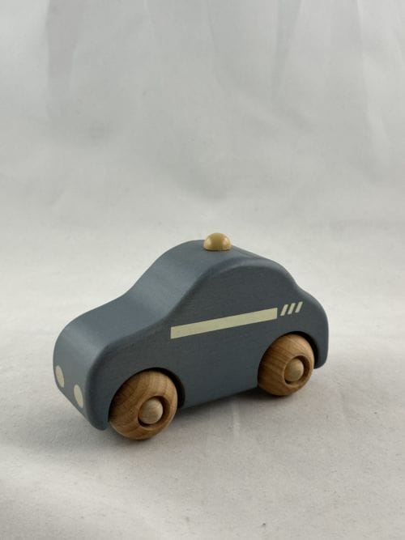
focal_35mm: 48
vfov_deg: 39.7
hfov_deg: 30.3
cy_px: 270
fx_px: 749
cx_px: 202
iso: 50
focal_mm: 6.86
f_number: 1.78
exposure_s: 1/109
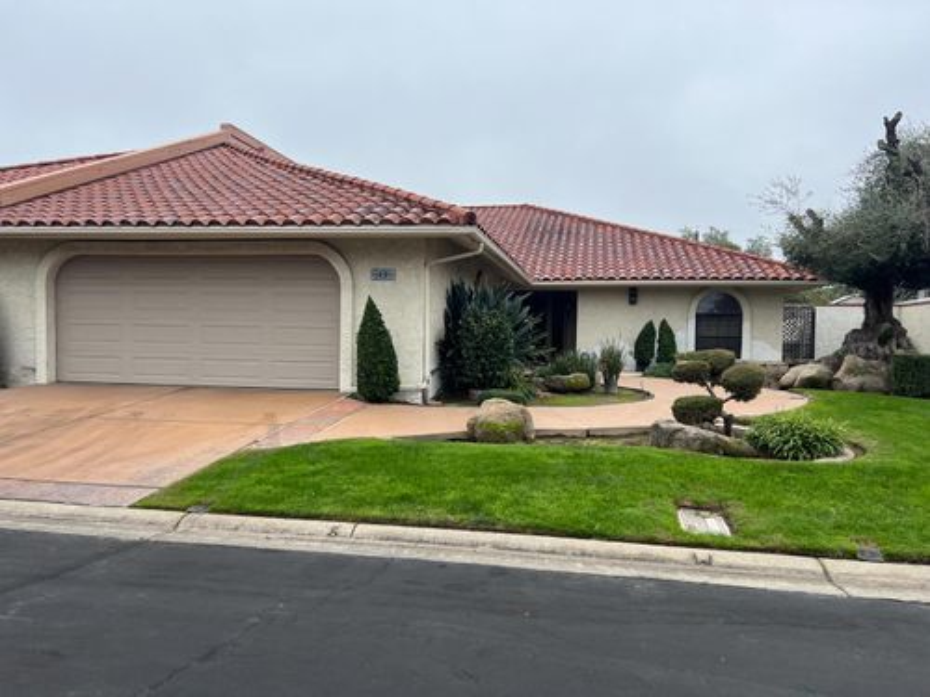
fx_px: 699
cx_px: 465
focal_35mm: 26
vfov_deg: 53.1
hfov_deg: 67.3
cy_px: 348
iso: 50
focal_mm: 5.7
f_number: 1.5
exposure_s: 1/1326
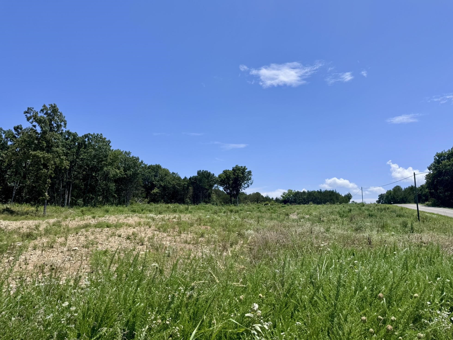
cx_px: 233
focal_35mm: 25
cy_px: 173
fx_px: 327
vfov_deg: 54.9
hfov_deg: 69.4
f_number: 1.78
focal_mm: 6.76
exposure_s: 1/6410
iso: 80
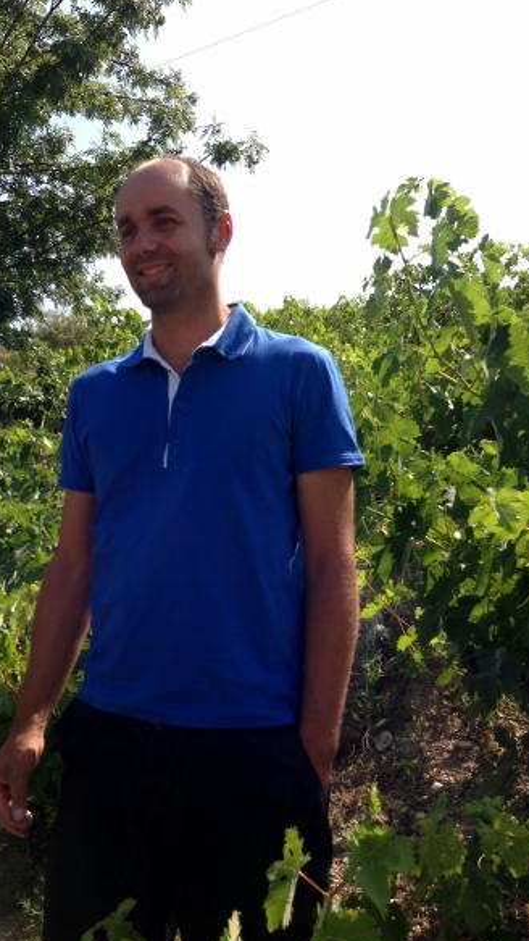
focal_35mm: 37
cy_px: 465
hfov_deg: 31.8
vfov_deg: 54.0
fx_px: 923
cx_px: 194
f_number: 2.4
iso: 50
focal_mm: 4.13
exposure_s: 1/1004
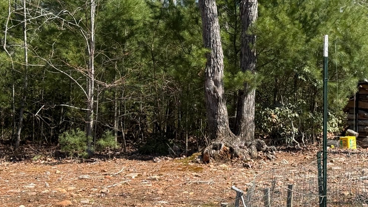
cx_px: 274
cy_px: 106
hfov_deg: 25.9
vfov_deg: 14.9
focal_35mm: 81
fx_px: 790
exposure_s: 1/2415
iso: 100
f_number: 1.78
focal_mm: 6.76
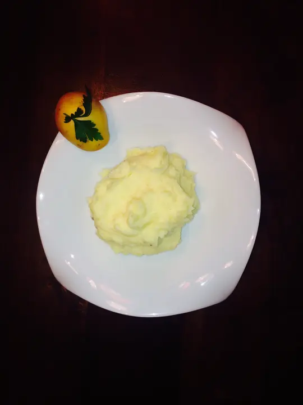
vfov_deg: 52.6
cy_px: 202
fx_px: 408
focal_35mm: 35
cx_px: 152
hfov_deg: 40.7
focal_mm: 4.28
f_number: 2.4
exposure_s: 1/66
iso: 50
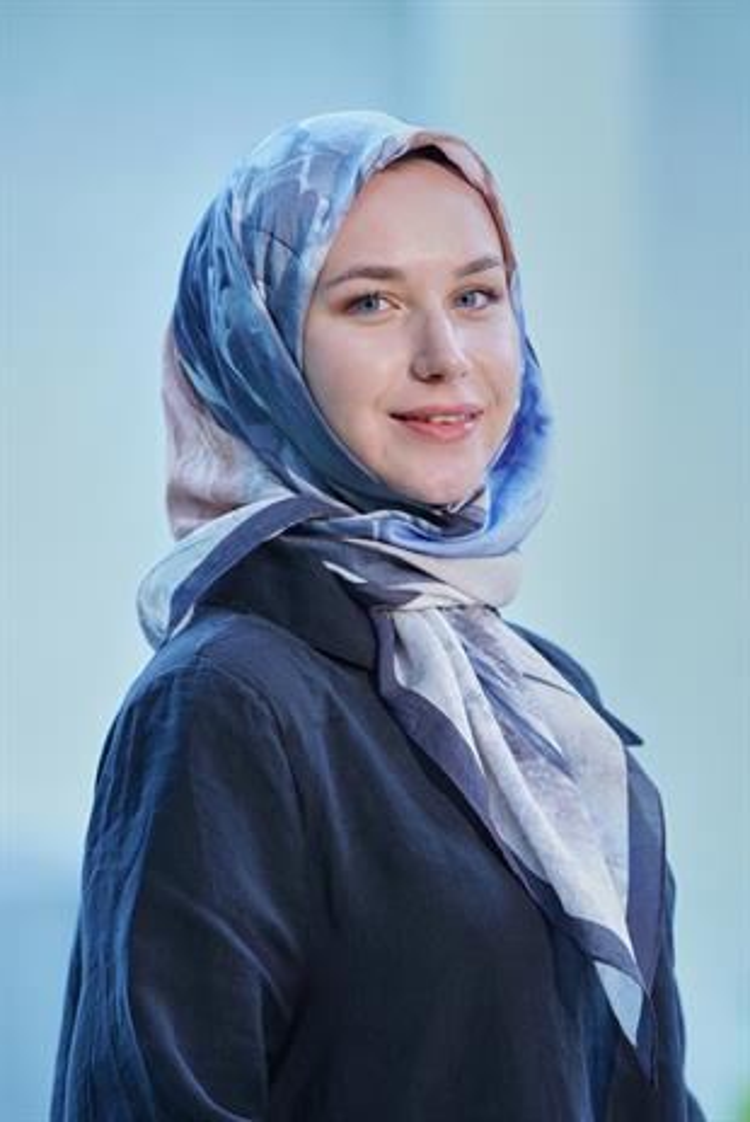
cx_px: 375
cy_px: 561
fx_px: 5242
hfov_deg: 8.2
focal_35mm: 168
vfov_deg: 12.2
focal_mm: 168
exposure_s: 1/200
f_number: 3.5
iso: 640
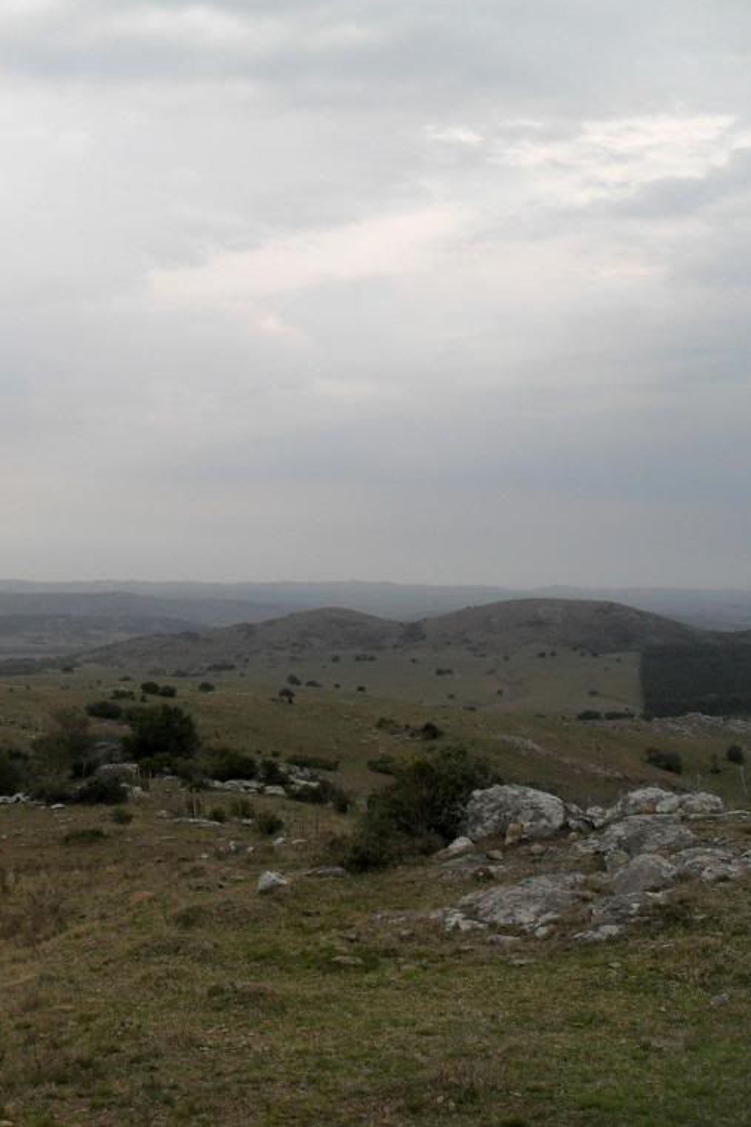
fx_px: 1534
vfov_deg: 40.4
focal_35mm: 49
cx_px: 83
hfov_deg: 26.6
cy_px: 561
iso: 100
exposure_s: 1/500
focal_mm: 6.2
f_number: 2.8
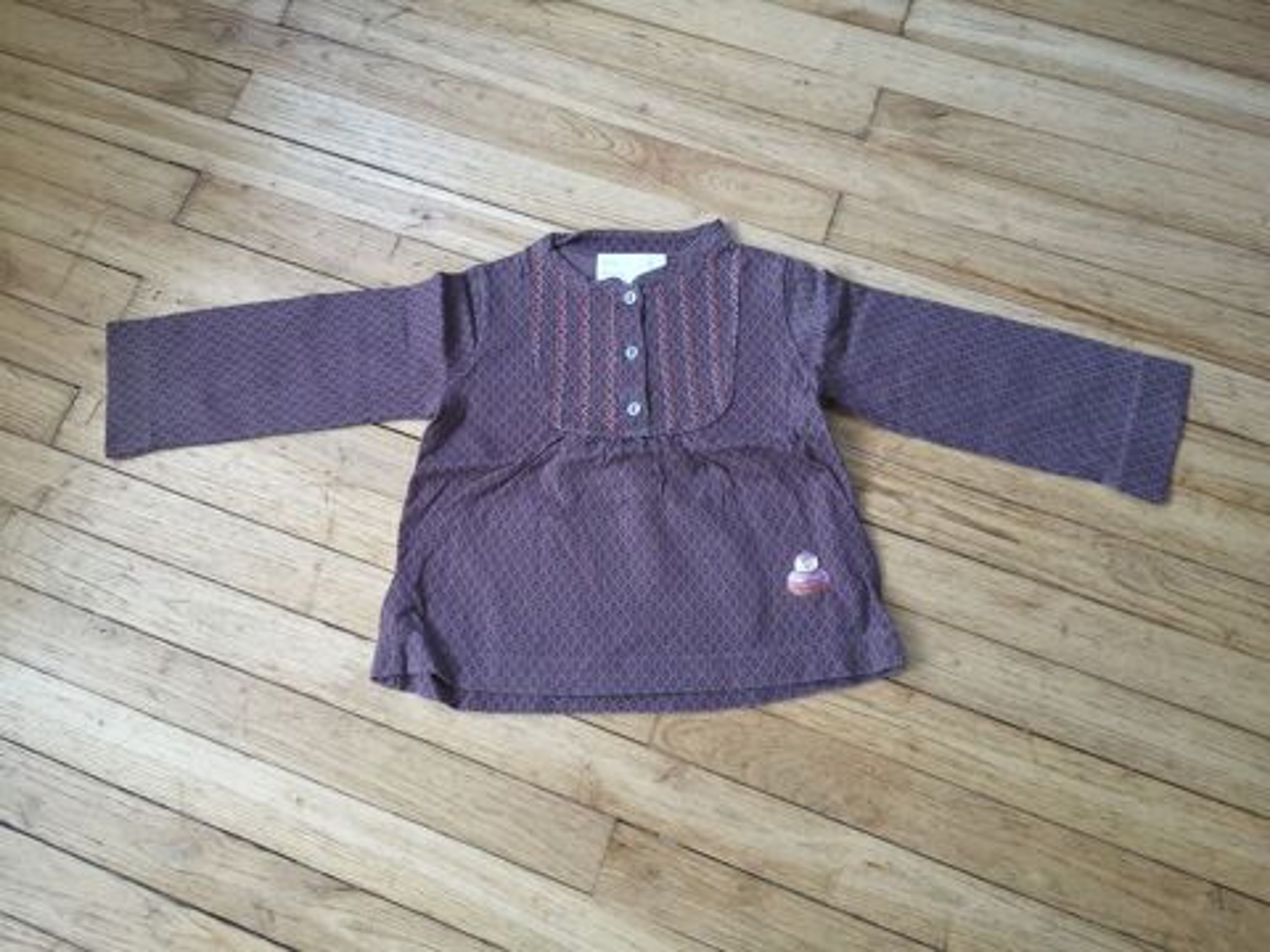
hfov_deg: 65.3
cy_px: 476
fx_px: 991
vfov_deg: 51.4
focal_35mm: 27
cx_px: 635
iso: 160
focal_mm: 3.95
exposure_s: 1/40
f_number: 1.8
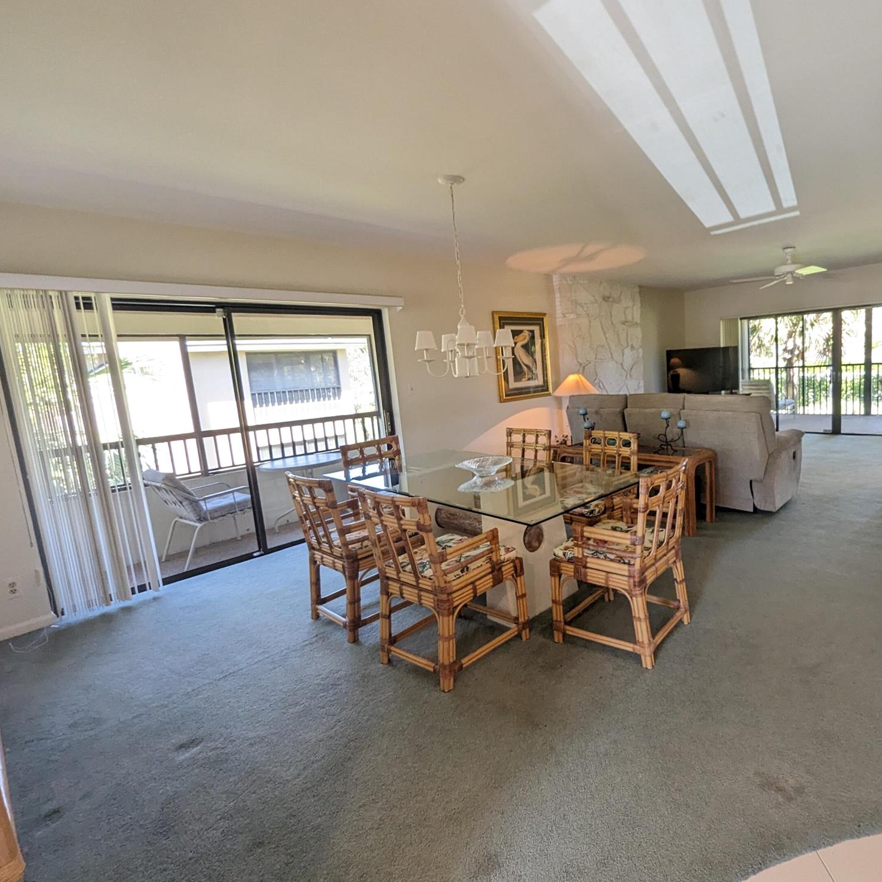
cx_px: 583
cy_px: 424
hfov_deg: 84.6
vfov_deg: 87.4
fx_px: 461
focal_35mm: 16
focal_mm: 1.95
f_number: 2.2
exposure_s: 1/60
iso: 165
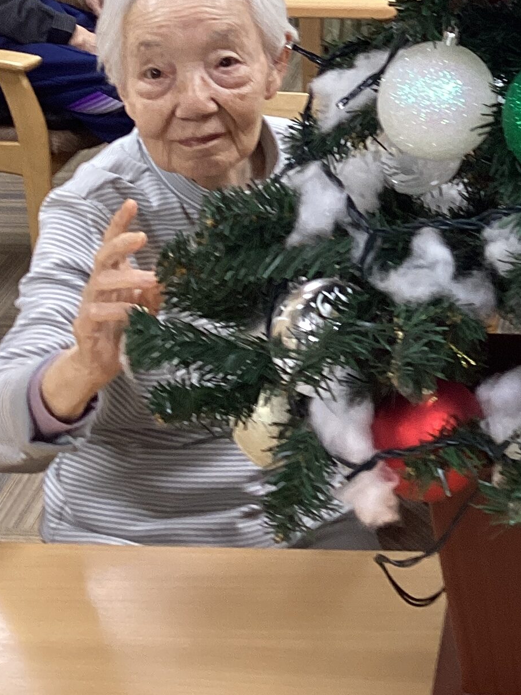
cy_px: -104
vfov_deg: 22.0
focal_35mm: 83
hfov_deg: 17.3
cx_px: 548
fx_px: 1666
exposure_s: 1/50
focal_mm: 3.3
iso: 100
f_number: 2.4
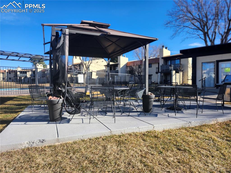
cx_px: 116
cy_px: 86
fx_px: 153
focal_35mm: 23
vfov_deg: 58.8
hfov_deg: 74.0
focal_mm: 5.54
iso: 25
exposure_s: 1/767
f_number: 1.8
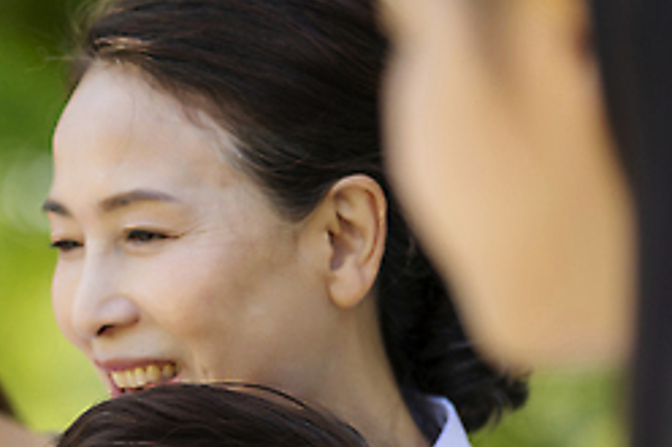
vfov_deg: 4.2
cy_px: 520
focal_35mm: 327
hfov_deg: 6.3
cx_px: -125
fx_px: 6100
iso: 100
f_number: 2.8
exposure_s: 1/640
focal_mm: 135
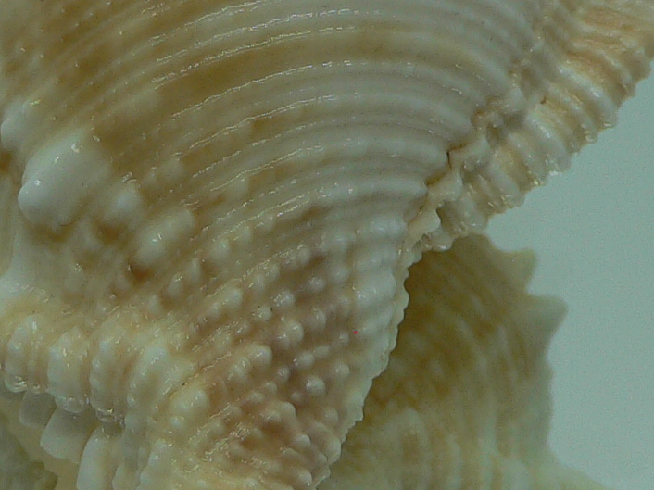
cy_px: 195
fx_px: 1889
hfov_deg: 19.6
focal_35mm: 100
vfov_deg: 14.8
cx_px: 251
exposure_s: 1/80
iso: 80
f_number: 2.8
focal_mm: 4.6
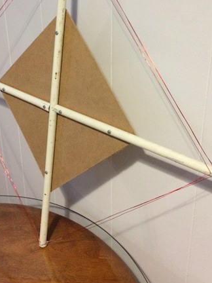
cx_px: 97
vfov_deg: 43.2
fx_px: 351
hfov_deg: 33.6
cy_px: 94
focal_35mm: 43
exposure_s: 1/15
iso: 320
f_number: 2.2
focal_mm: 4.15
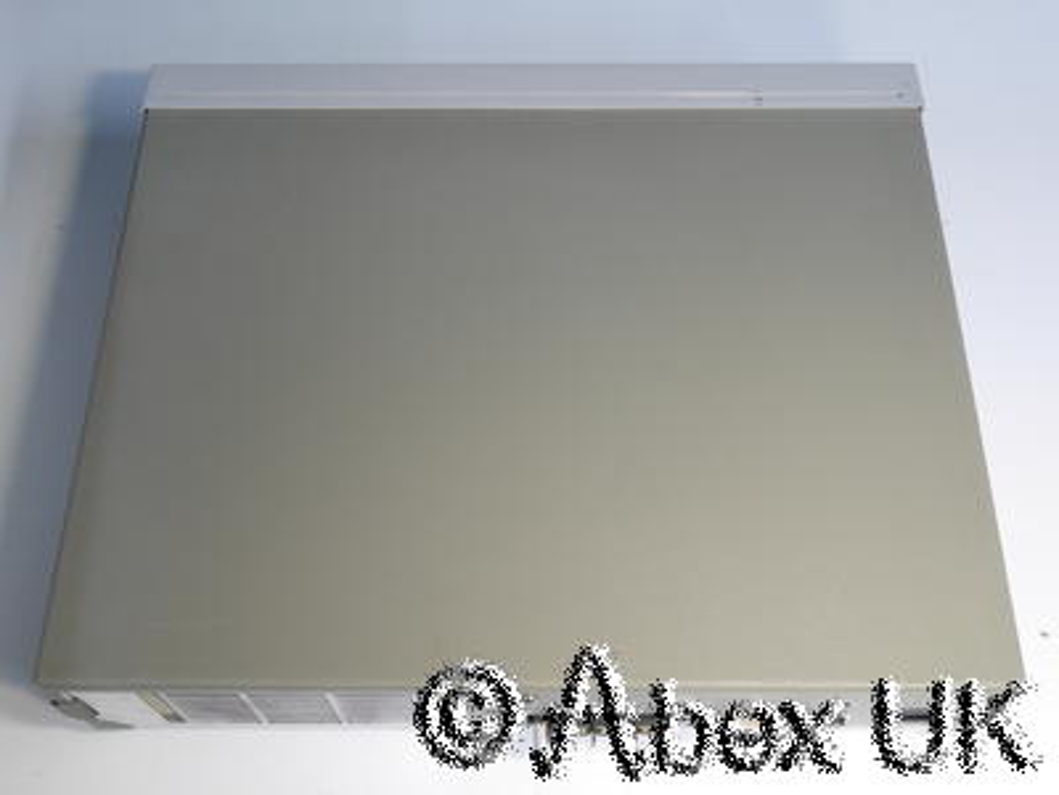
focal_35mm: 42
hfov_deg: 44.8
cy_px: 398
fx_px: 1285
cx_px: 530
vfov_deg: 34.3
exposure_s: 1/2.5
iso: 400
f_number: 13
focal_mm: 21
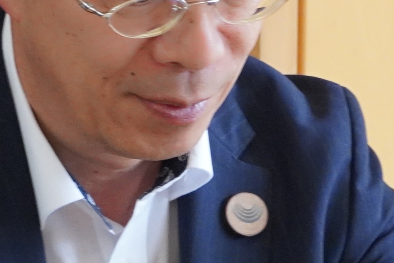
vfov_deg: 3.1
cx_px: 391
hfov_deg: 4.7
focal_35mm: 438
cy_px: 212
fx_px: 4797
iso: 2000
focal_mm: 60
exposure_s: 1/160
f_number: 5.6
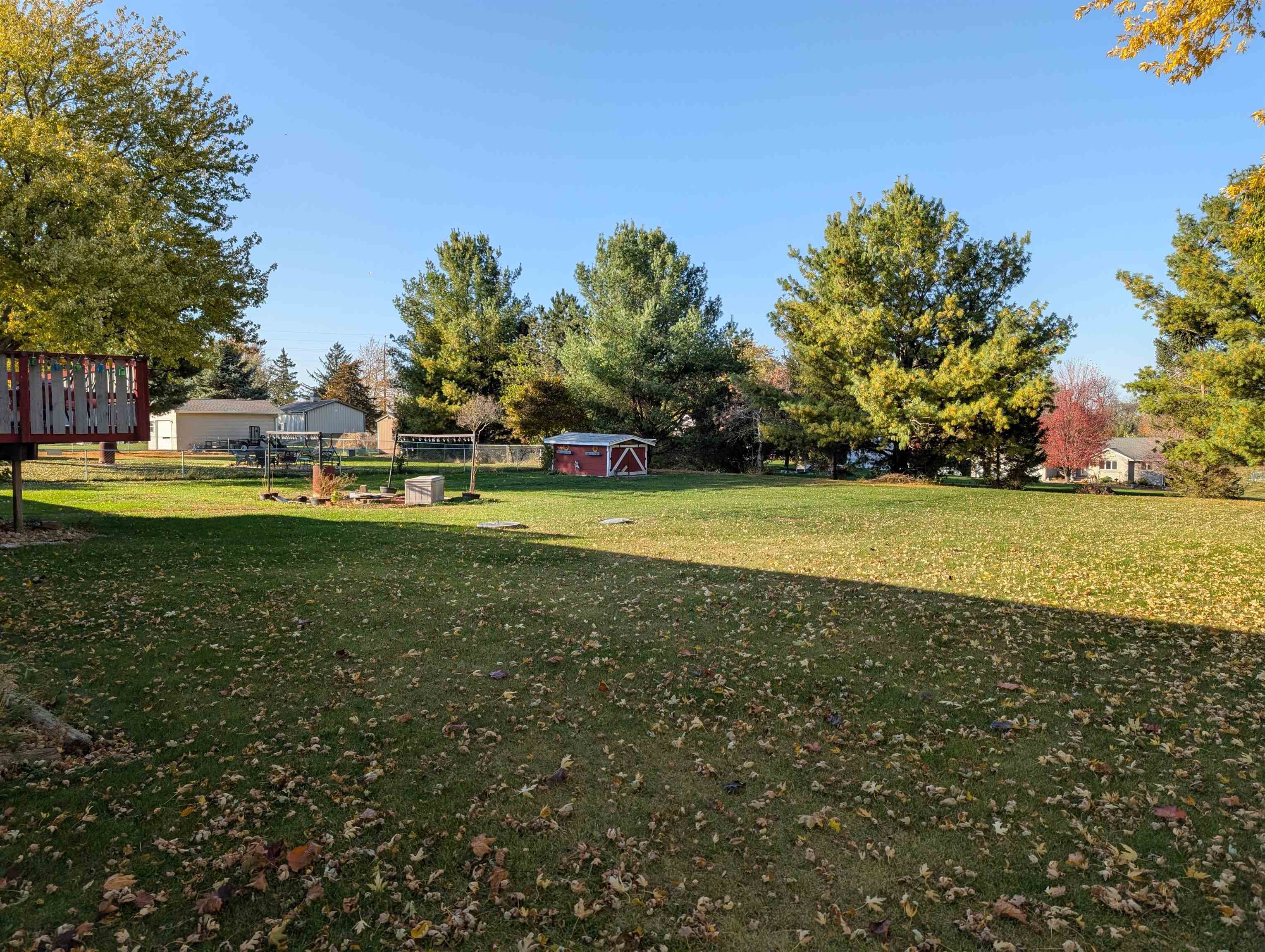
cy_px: 476
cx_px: 632
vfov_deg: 56.9
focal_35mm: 24
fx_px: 878
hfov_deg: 71.5
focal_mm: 6.9
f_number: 1.68
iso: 21
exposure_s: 1/597
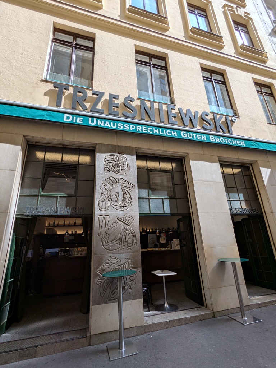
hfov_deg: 78.1
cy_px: 184
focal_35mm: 16
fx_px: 170
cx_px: 138
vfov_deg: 94.5
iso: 34
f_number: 2.2
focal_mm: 2.35
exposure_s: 1/756
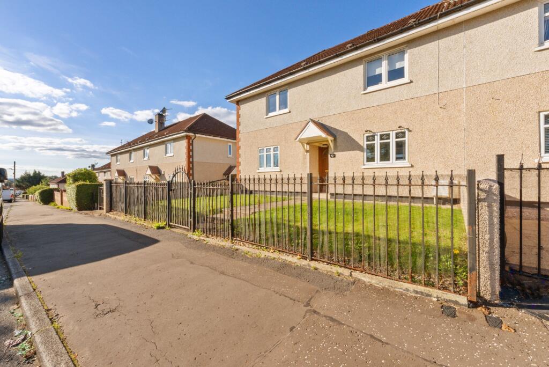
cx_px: 274
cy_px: 184
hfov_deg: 104.2
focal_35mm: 14
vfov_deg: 81.3
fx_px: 214
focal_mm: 14
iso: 800
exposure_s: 1/40
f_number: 22
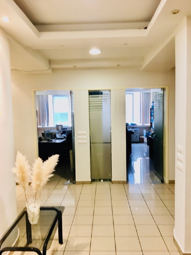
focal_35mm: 30
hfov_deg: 46.8
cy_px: 131
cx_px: 92
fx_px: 221
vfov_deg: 59.9
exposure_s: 1/33
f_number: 2.2
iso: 100
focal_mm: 4.15
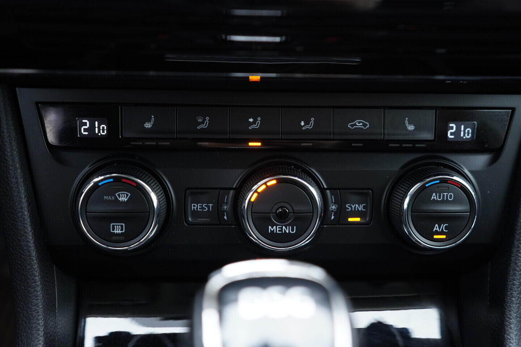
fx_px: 521
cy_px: 174
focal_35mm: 36
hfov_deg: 53.1
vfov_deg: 36.9
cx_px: 260
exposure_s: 1/40
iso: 640
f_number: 2.8
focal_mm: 24
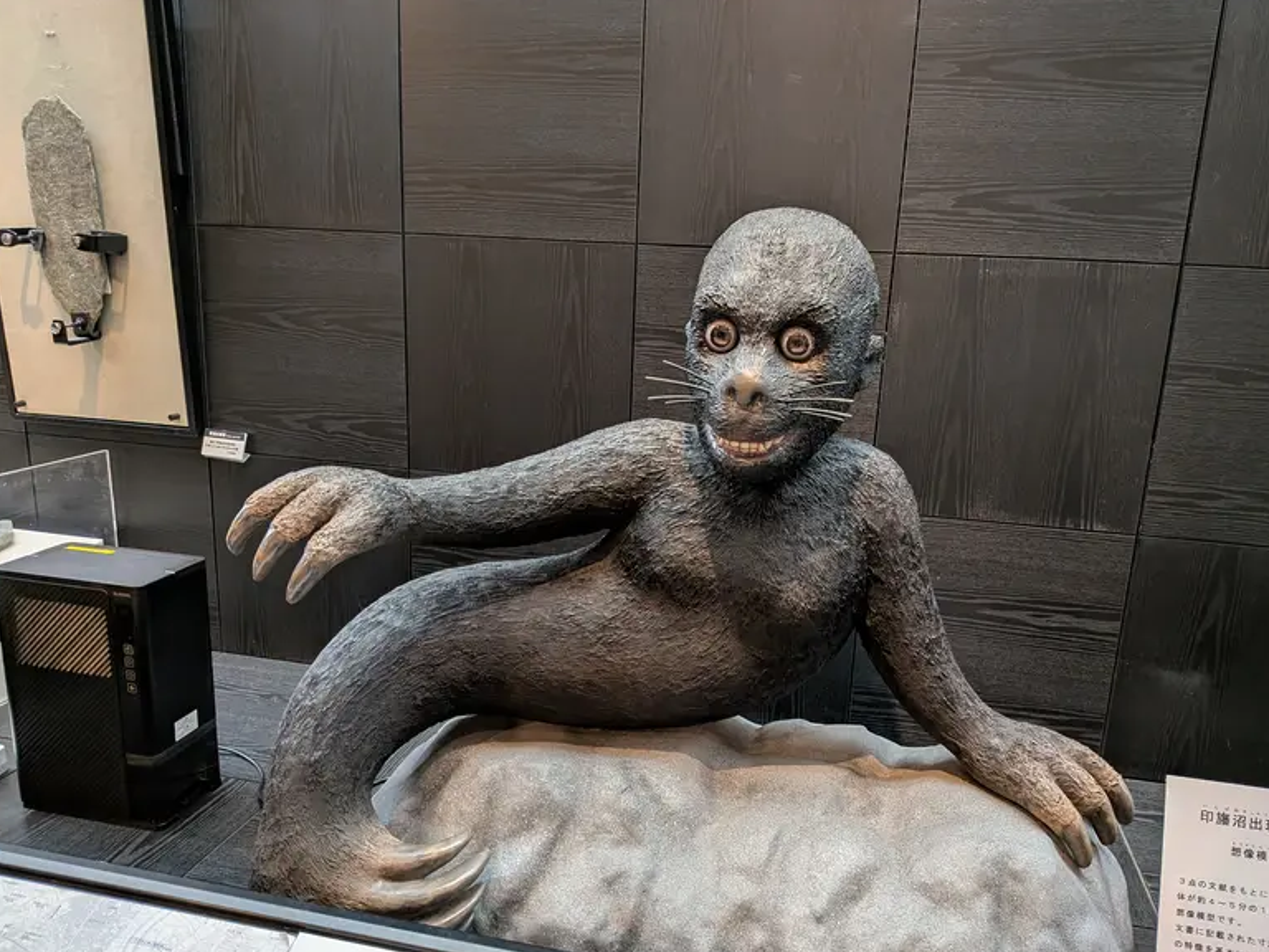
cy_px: 488
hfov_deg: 69.4
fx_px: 916
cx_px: 649
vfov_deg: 54.9
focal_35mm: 25
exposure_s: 1/50
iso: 287
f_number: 1.7
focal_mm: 4.53
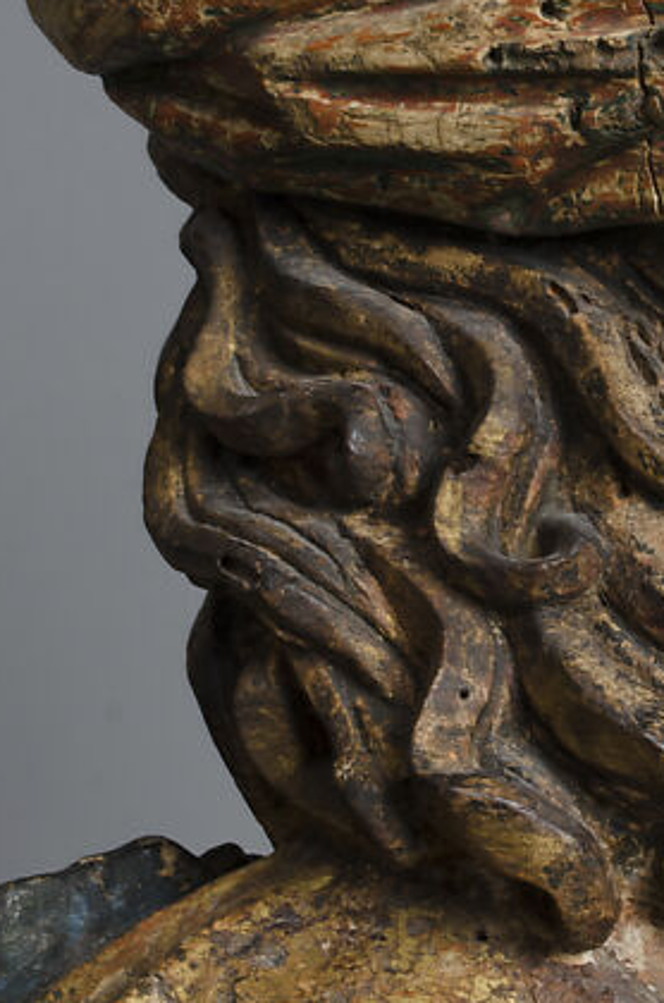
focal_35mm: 180
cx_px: 594
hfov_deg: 7.6
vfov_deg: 11.4
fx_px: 5004
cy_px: 322
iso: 100
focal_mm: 42
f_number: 16
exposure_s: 2.5
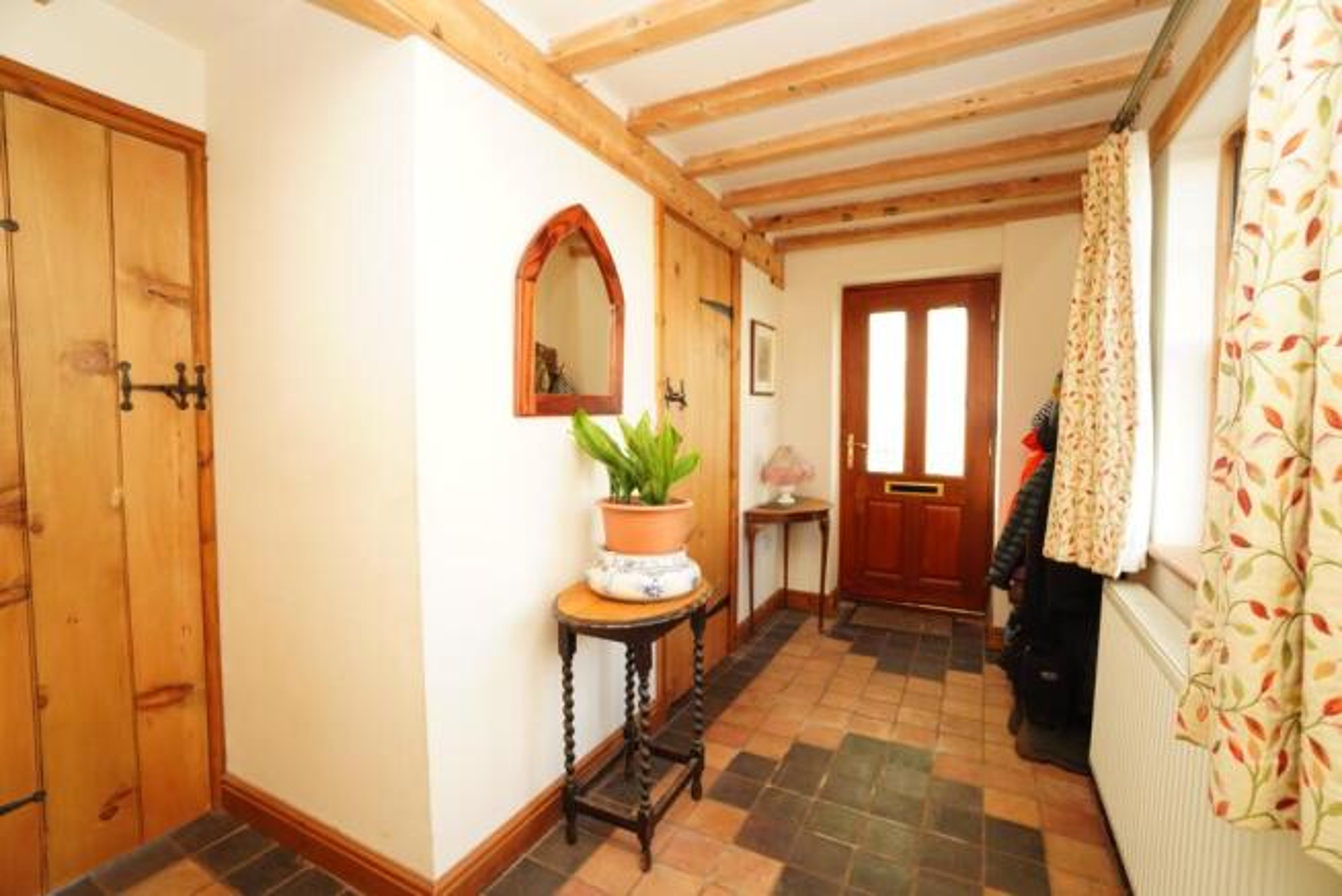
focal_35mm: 15
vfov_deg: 77.4
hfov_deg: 100.4
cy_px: 448
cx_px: 671
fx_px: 560
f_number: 4.5
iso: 400
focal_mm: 10
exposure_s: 1/60
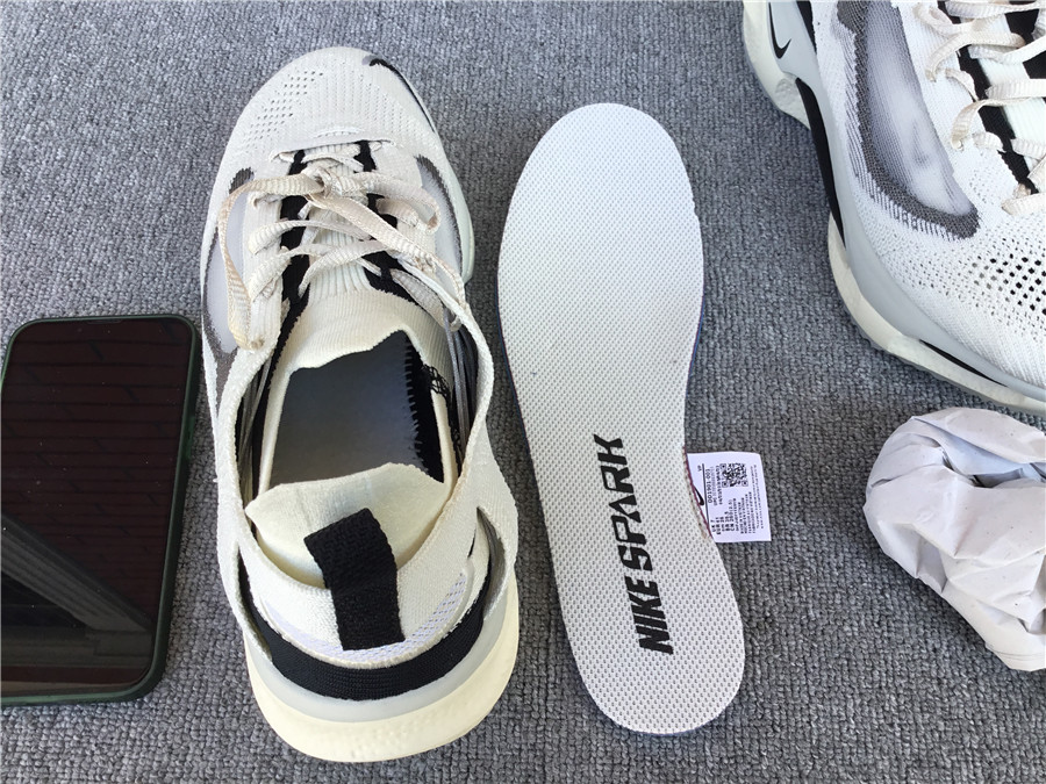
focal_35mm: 31
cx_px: 523
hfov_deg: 58.4
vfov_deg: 45.4
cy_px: 392
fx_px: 937
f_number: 2.4
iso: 25
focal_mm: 3.3
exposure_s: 1/106
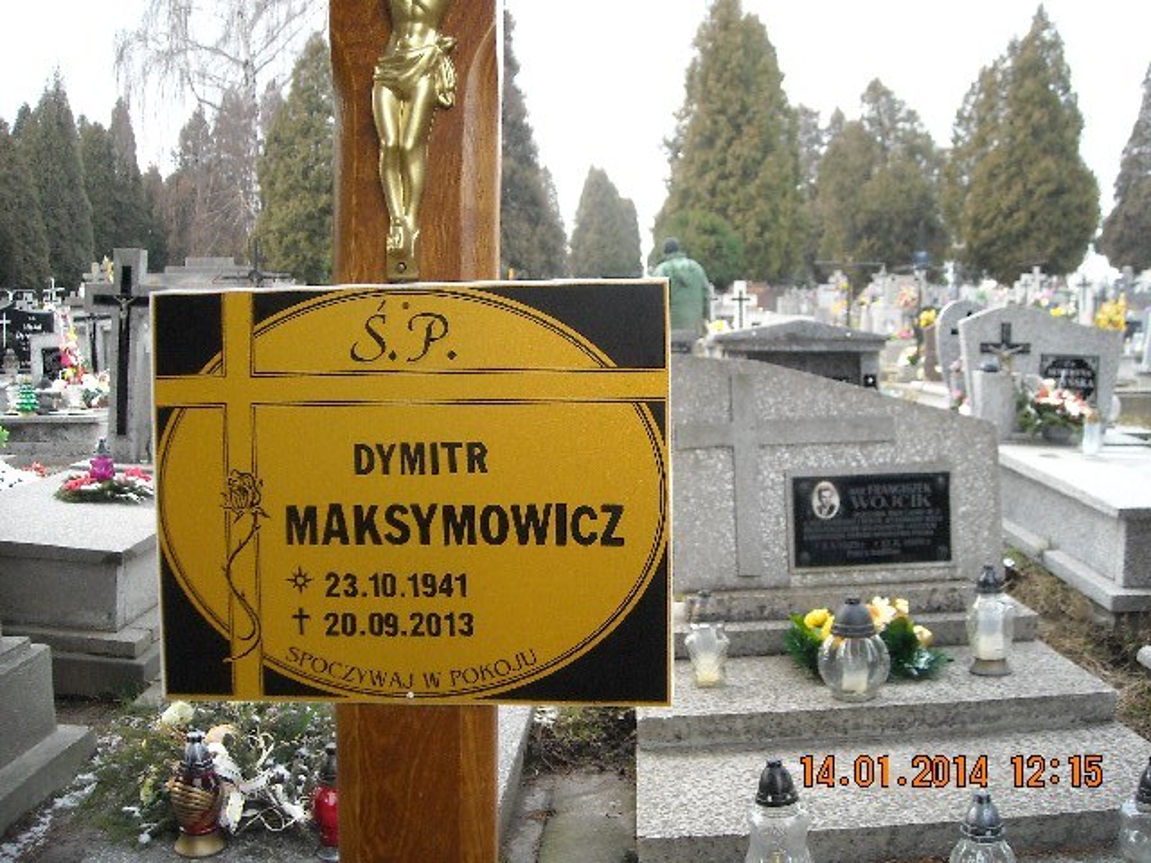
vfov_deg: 40.7
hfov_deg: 52.6
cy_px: 432
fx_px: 1164
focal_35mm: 35
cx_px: 576
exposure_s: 1/201
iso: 218
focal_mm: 5.7
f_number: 2.8
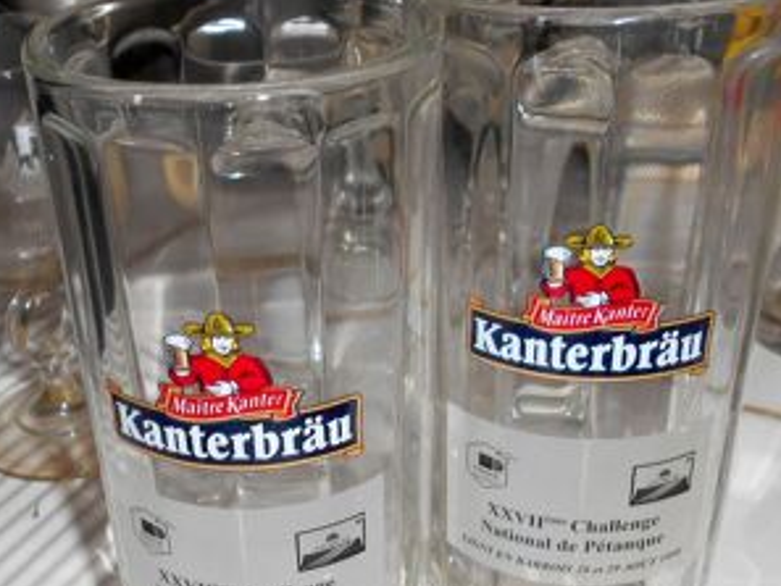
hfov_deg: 44.8
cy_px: 364
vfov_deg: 34.2
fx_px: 948
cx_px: 366
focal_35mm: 42
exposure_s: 1/25
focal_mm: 4.6
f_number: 3.2
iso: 80
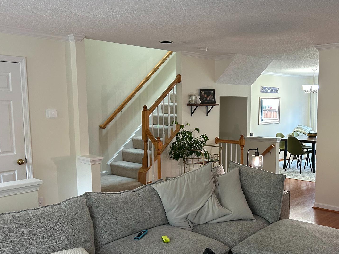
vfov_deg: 38.6
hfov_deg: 49.6
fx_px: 362
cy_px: 145
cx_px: 213
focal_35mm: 37
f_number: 1.5
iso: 160
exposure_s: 1/60
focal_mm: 5.7
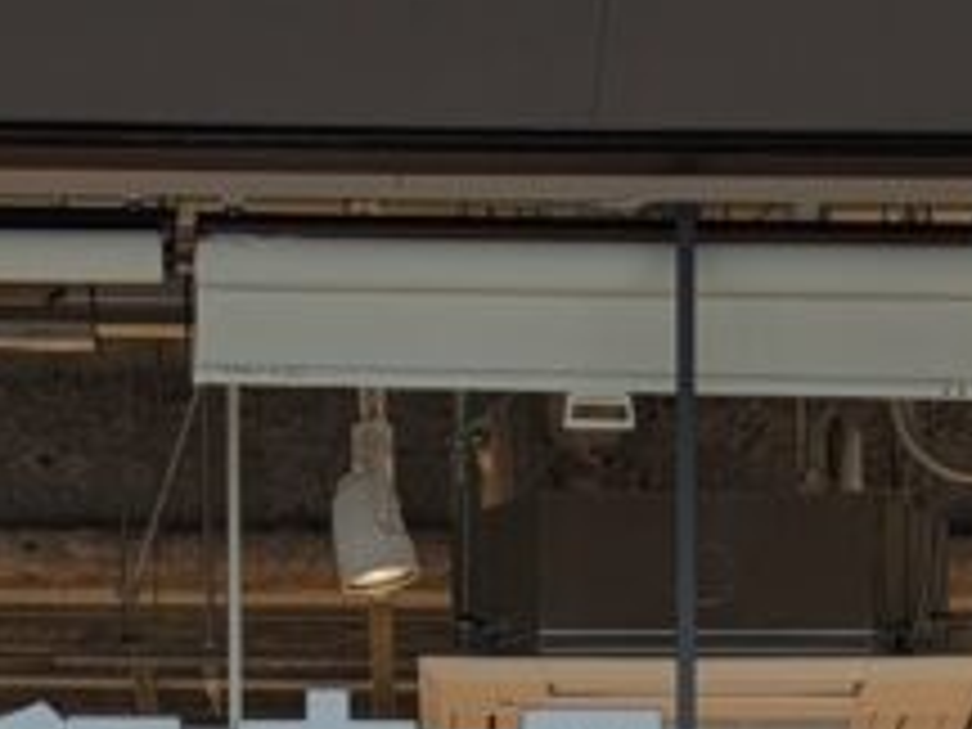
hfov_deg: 13.3
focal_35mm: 148
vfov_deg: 8.9
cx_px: 518
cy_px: 1838
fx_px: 4156
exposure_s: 1/132
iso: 41
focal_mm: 5.43
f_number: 1.89
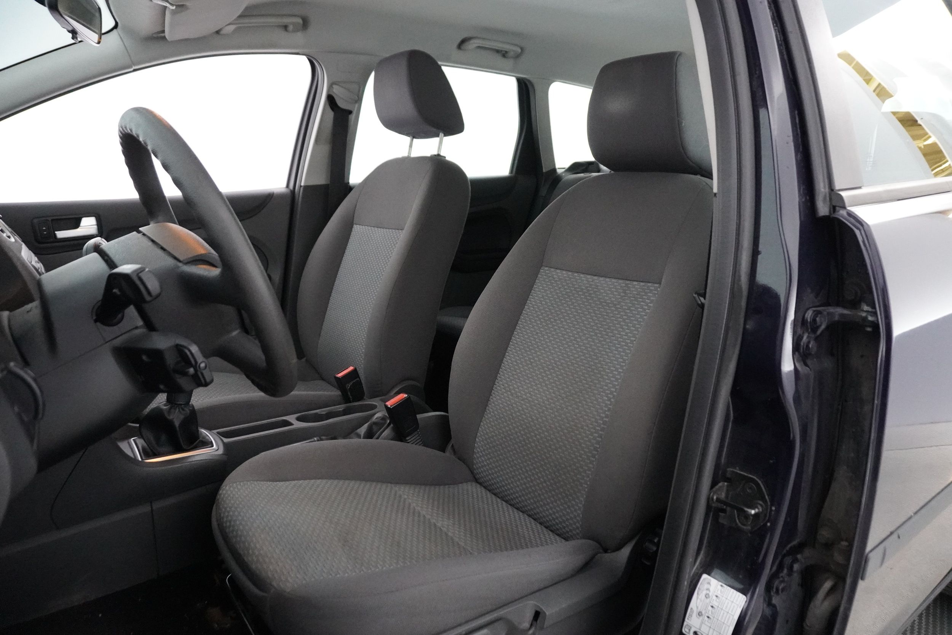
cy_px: 318
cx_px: 476
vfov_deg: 53.1
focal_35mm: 24
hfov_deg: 73.7
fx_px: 635
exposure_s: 1/100
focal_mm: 16
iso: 6400
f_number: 3.5
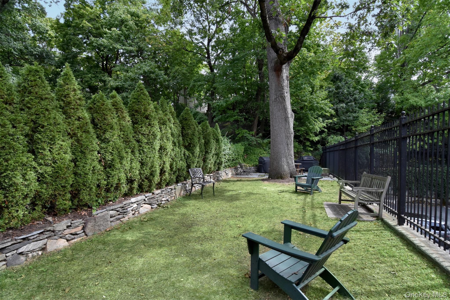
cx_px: 225
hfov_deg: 95.0
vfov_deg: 72.0
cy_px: 150
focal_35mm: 16
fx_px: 206
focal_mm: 11
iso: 800
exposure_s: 1/160
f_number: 13
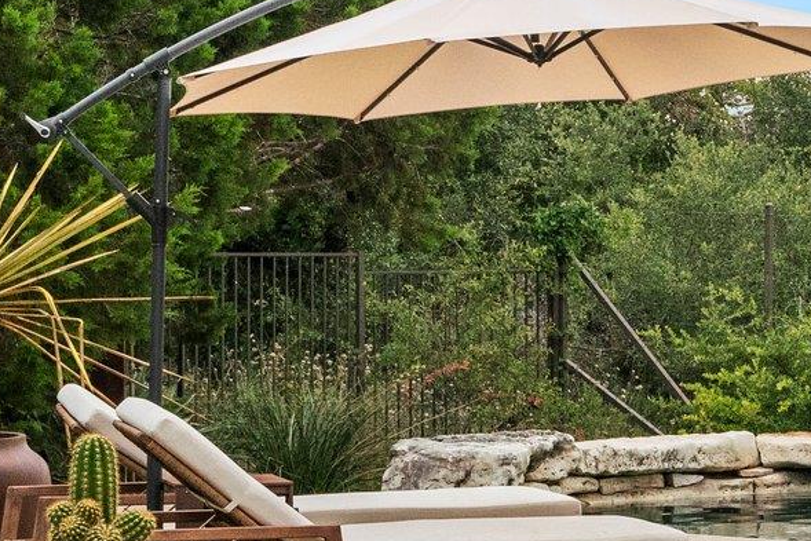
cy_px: 259
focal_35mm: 167
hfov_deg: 11.6
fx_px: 3763
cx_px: 1344
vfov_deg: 8.2
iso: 2000
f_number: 8
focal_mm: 32
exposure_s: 1/50
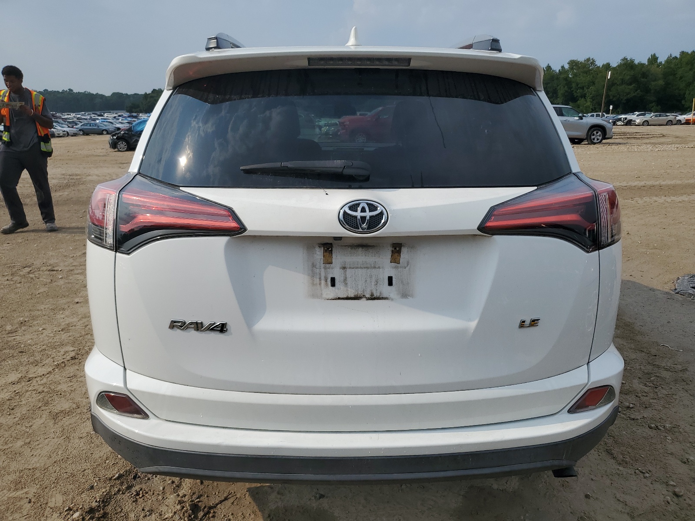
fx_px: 522
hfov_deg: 67.3
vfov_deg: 53.1
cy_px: 260
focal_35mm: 26
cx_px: 348
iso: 50
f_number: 1.5
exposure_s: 1/10000
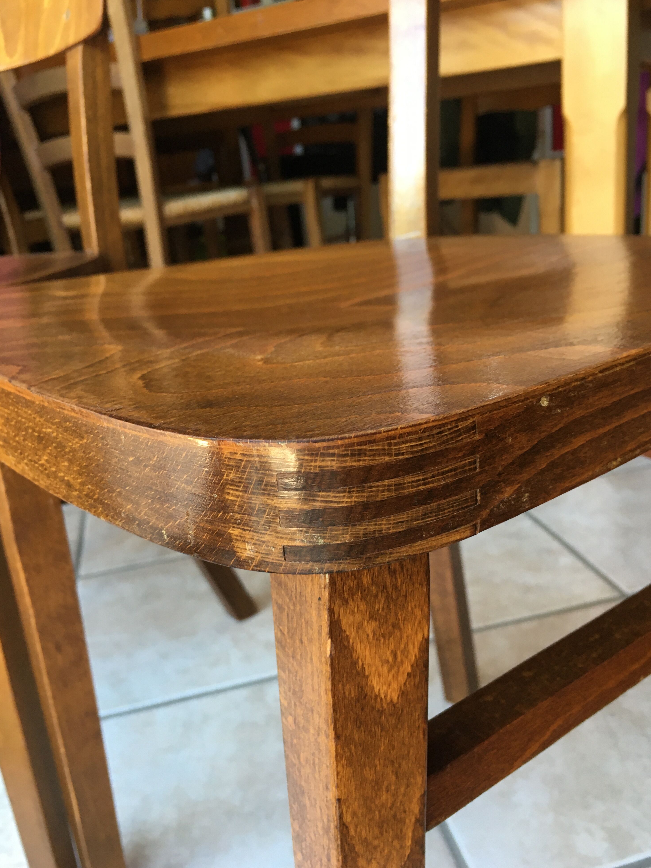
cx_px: 332
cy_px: 438
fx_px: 752
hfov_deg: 46.8
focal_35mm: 30
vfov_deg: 60.0
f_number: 2.2
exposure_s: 1/33
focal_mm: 4.15
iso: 50
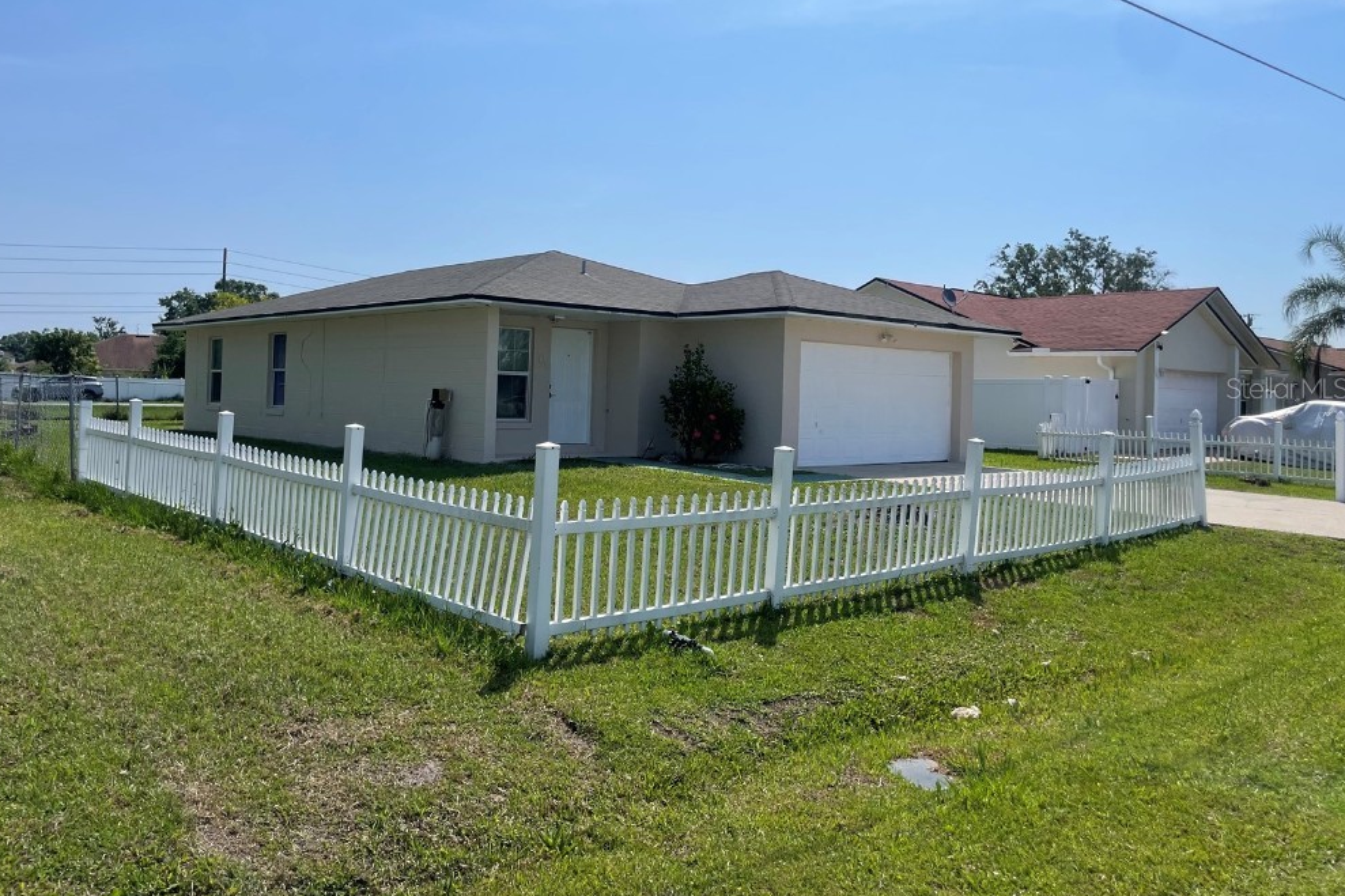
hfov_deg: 65.5
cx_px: 658
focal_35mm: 28
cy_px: 387
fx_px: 1046
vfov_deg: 46.3
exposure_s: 1/6494
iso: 32
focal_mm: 4.2
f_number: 1.6
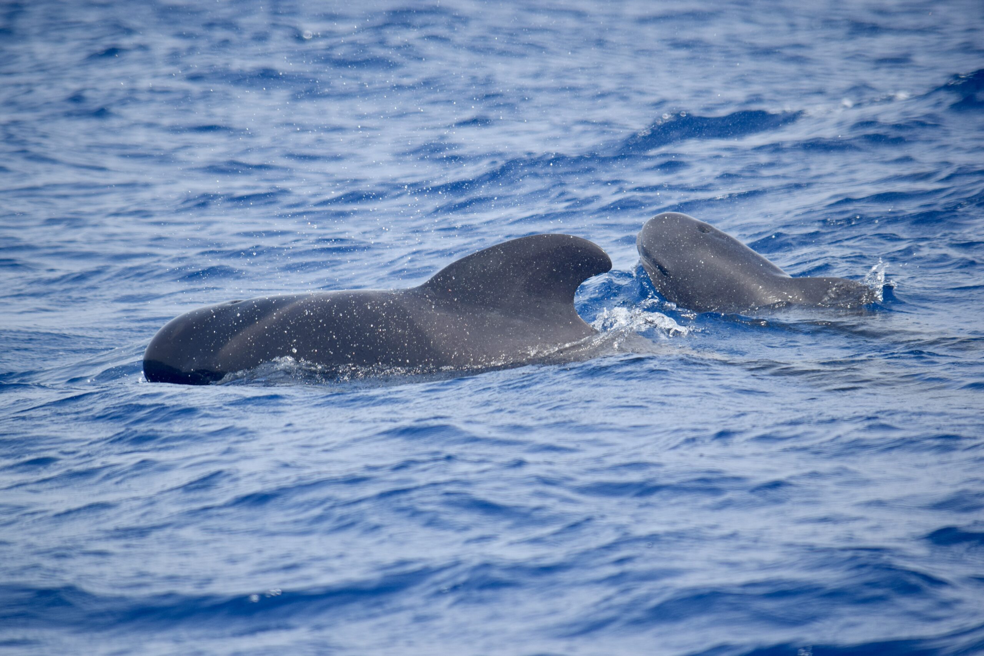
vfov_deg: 3.8
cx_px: 492
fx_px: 9840
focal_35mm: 360
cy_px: 328
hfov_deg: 5.7
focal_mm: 240
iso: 400
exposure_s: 1/1600
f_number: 6.3
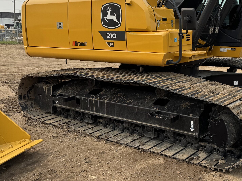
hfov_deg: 41.8
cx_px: 195
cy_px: 50
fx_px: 301
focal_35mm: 43
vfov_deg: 33.1
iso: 80
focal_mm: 6.76
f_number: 1.78
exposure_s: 1/4310
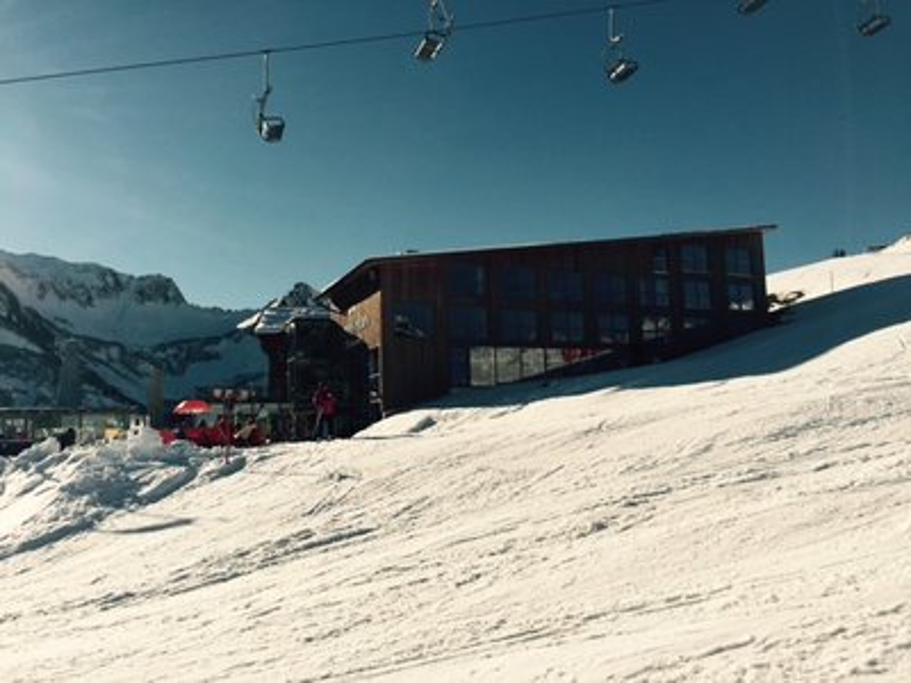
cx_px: 456
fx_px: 763
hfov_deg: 61.7
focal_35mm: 29
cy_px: 342
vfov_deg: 48.2
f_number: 2.2
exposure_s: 1/4950
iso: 32
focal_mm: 4.15
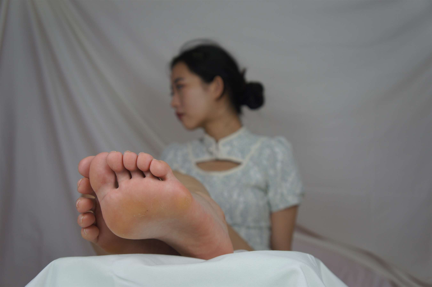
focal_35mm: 40
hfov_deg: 48.0
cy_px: 144
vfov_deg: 32.9
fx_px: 485
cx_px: 216
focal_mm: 27
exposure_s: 1/60
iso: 200
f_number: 4
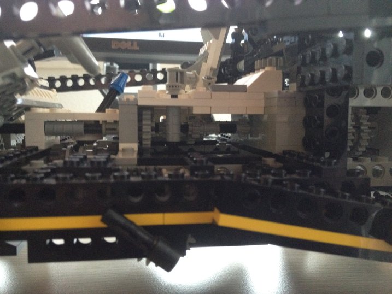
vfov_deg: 40.7
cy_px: 147
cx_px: 196
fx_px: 396
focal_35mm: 35
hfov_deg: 52.6
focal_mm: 4.28
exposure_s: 1/15
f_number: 2.4
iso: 500
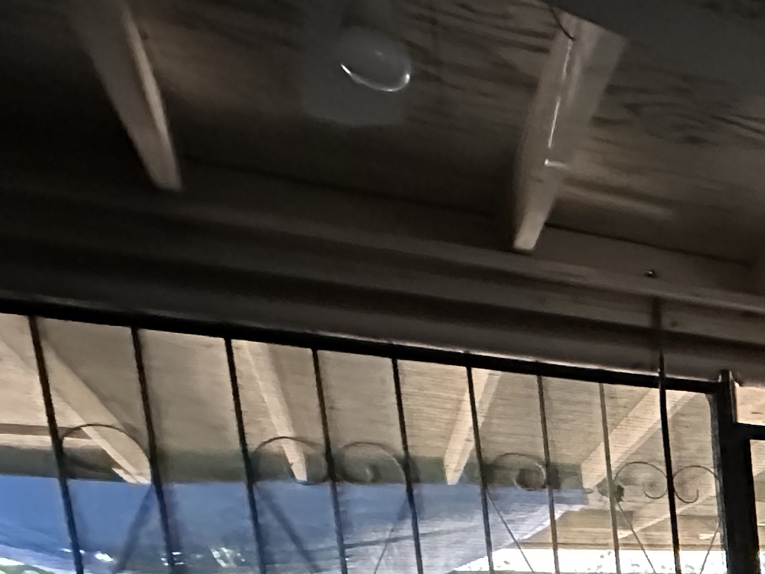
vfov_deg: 25.6
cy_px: 783
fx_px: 1039
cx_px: 1178
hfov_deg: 26.9
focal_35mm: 47
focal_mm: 2.22
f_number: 2.2
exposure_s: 1/59
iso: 1600
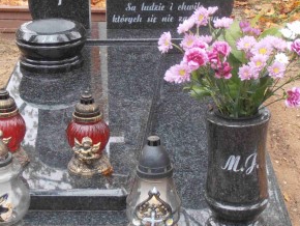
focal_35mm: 97
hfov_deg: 20.2
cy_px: 95
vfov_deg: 15.3
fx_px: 841
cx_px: 108
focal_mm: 7.87
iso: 100
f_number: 4.2
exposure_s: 1/40
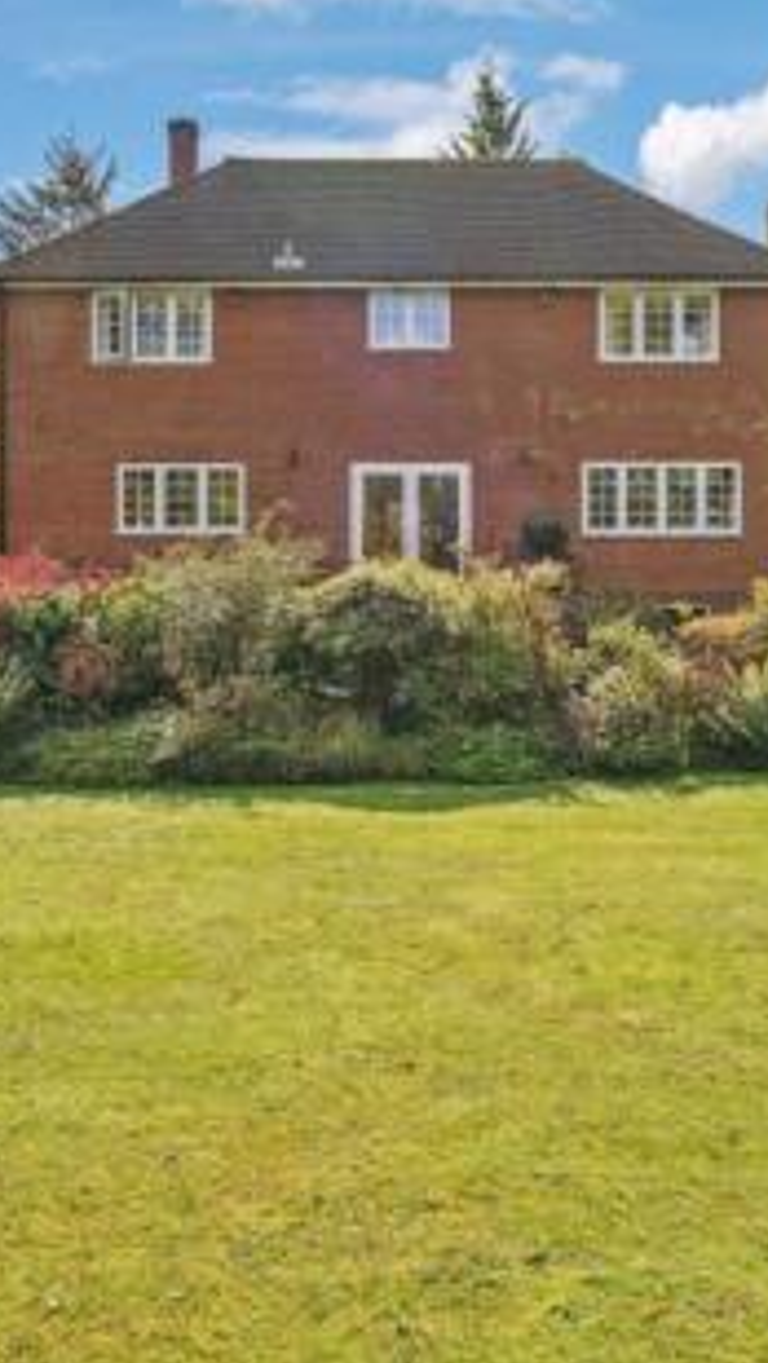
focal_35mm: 50
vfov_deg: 41.3
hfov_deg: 23.9
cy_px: 690
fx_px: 1809
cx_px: 455
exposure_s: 1/400
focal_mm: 31
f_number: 7.1
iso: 320
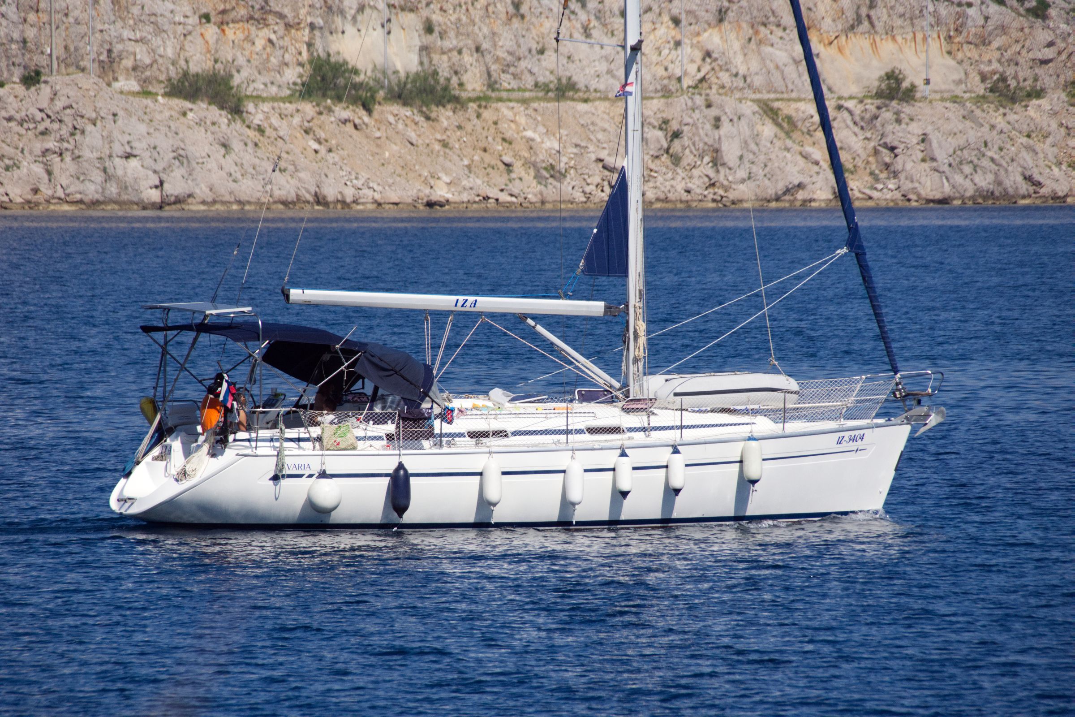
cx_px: 538
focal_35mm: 420
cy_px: 358
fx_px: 12541
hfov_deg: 4.9
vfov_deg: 3.3
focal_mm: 280
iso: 400
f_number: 9
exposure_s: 1/2000
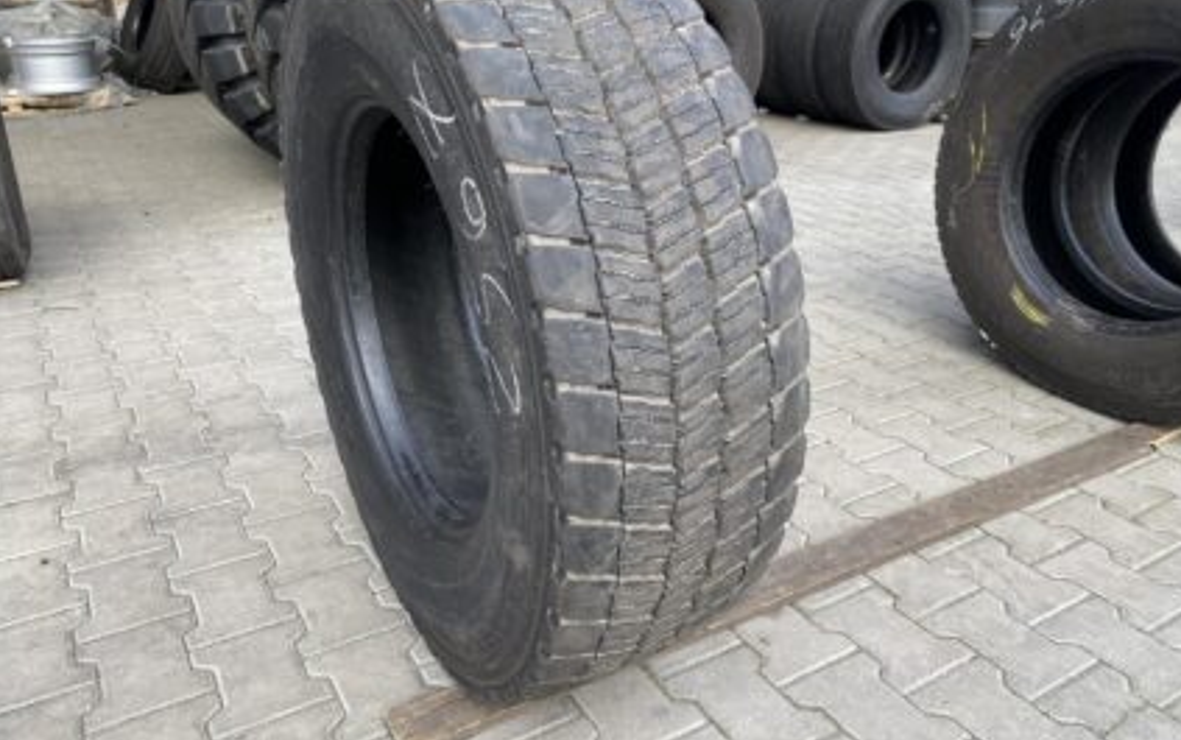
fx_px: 902
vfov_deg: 44.5
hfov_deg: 66.4
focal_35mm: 28
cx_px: 589
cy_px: 323
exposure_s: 1/247
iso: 32
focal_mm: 4.25
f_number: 1.8
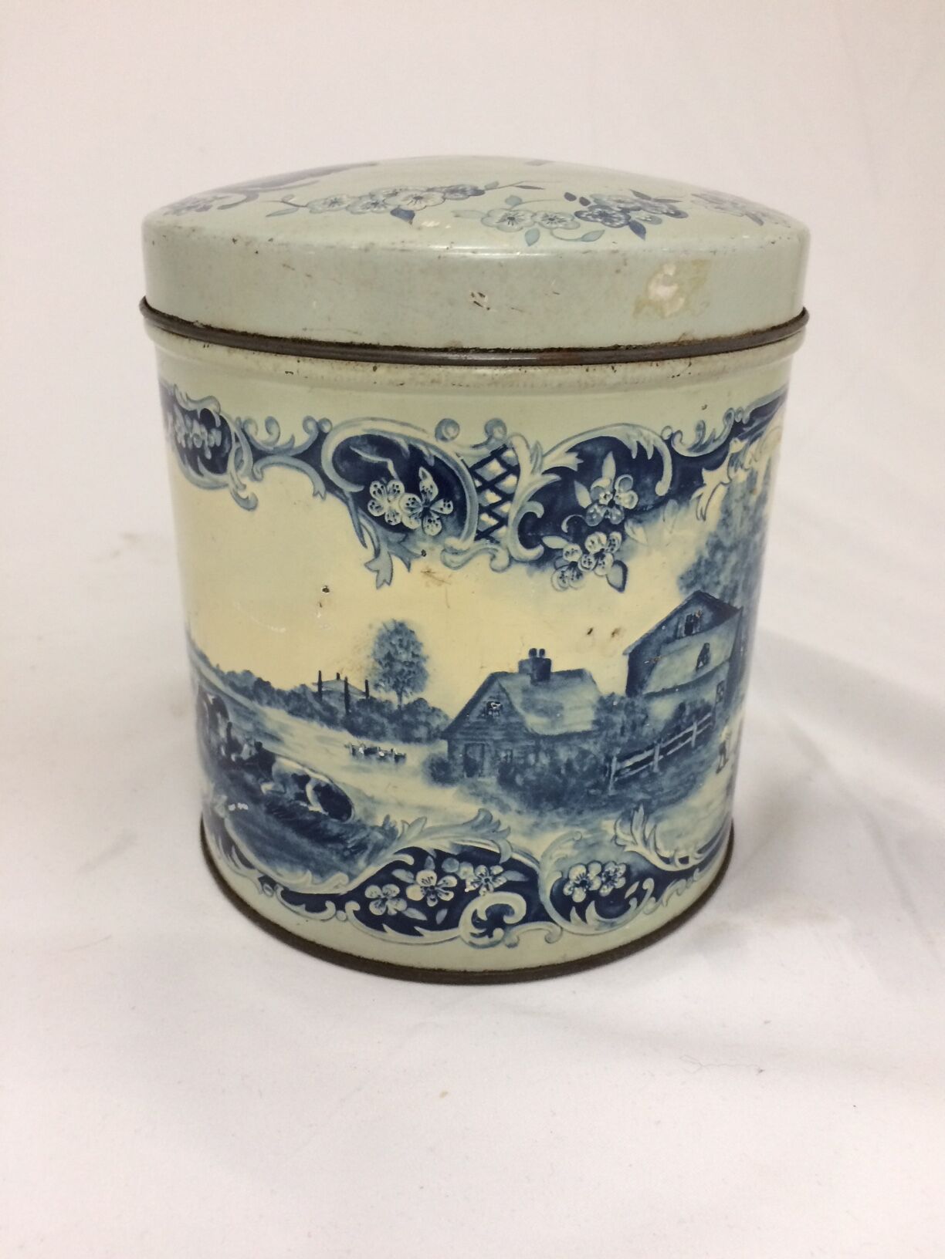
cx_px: 472
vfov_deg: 61.7
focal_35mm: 29
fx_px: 1056
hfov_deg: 48.2
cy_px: 630
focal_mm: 4.15
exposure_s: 1/33
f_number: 2.2
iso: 80
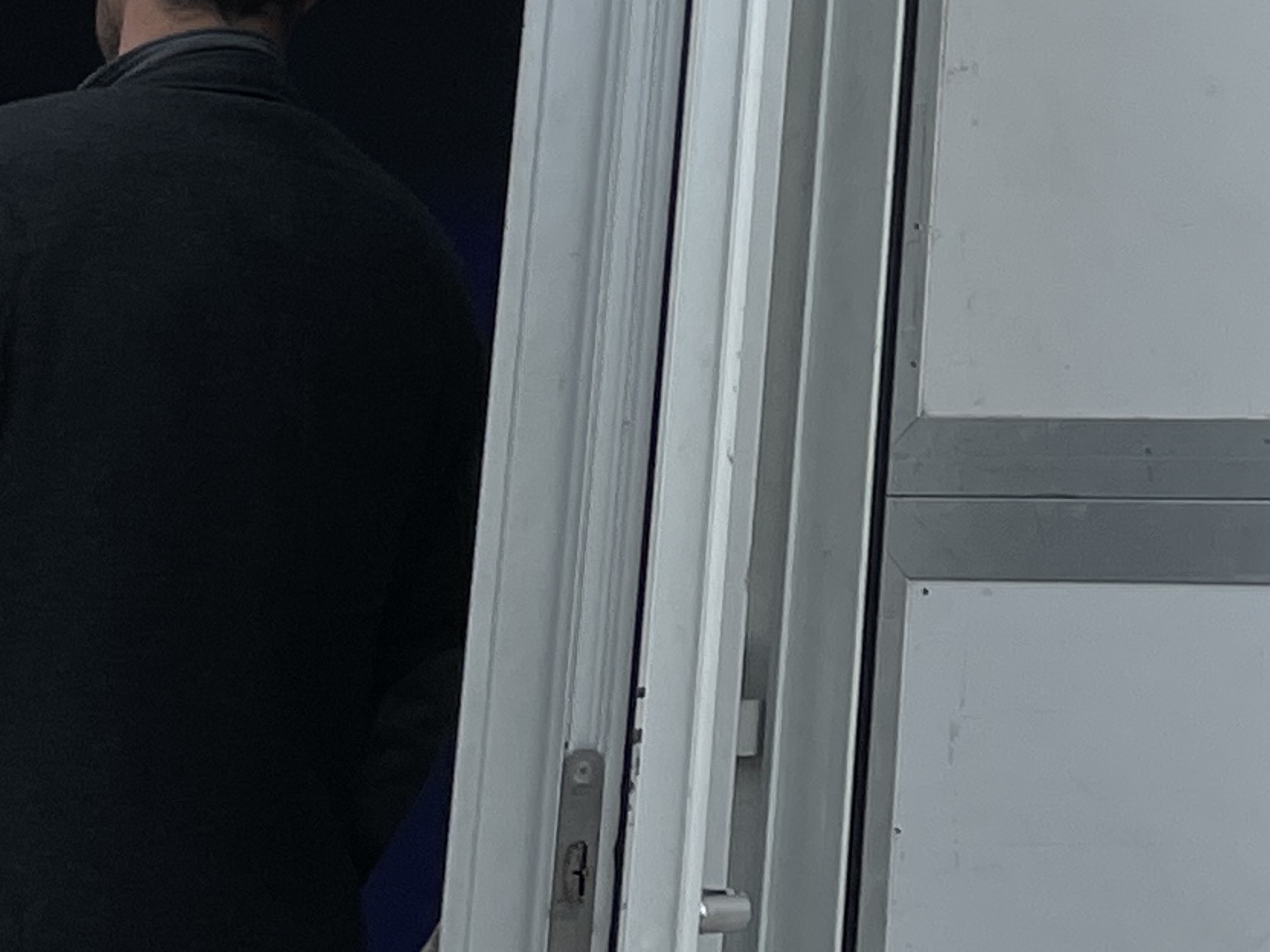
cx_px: 1662
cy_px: -1195
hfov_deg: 14.9
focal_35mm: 126
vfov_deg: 10.4
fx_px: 4623
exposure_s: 1/493
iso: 32
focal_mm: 4.2
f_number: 1.6
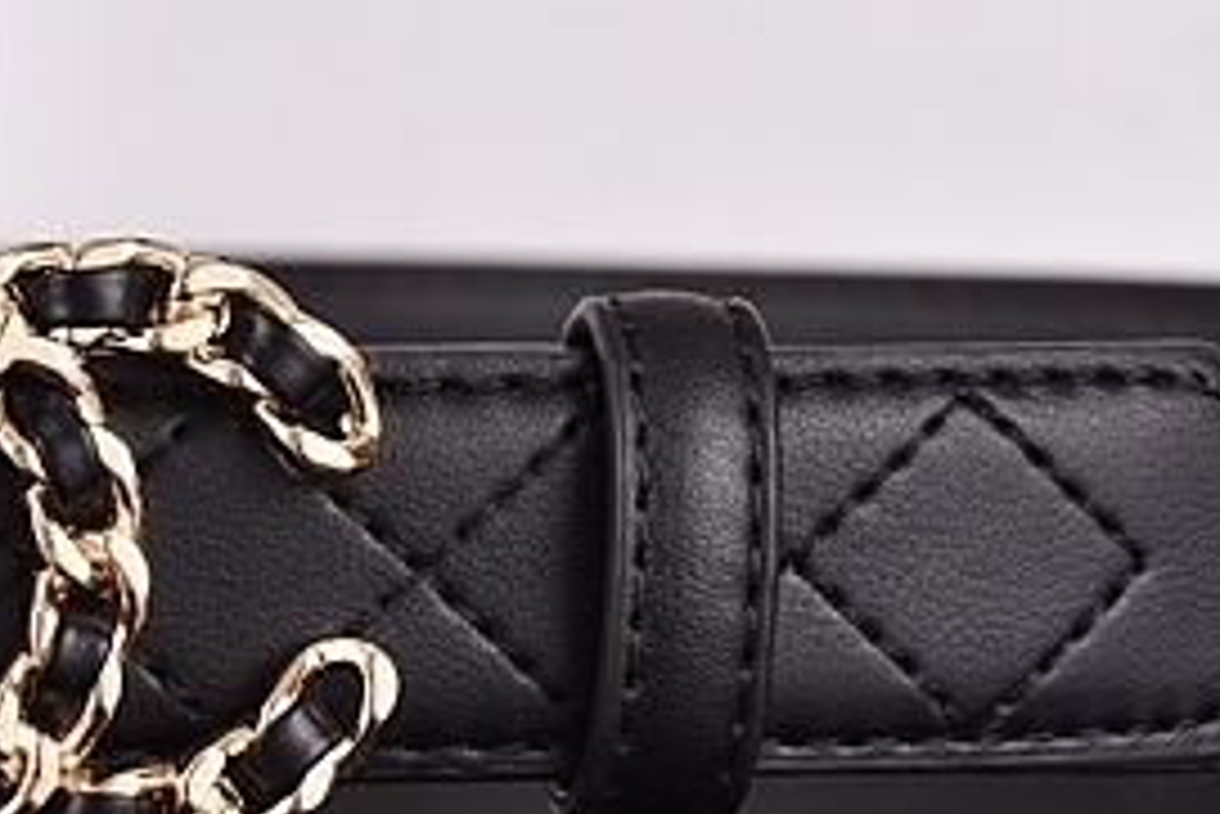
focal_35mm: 310
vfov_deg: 4.4
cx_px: -243
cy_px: 445
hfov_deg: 6.6
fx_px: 10511
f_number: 16
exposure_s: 1/125
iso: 1100
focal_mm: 105
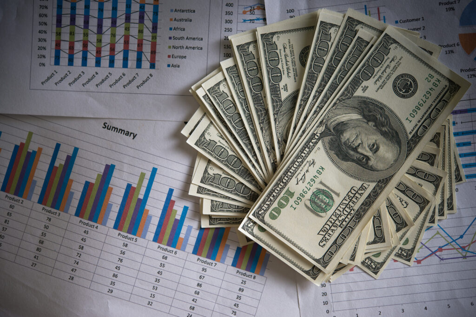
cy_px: 158
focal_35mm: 60
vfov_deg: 22.6
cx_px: 238
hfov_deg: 33.4
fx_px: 793
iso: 200
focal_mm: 60
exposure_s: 1/160
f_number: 4.5
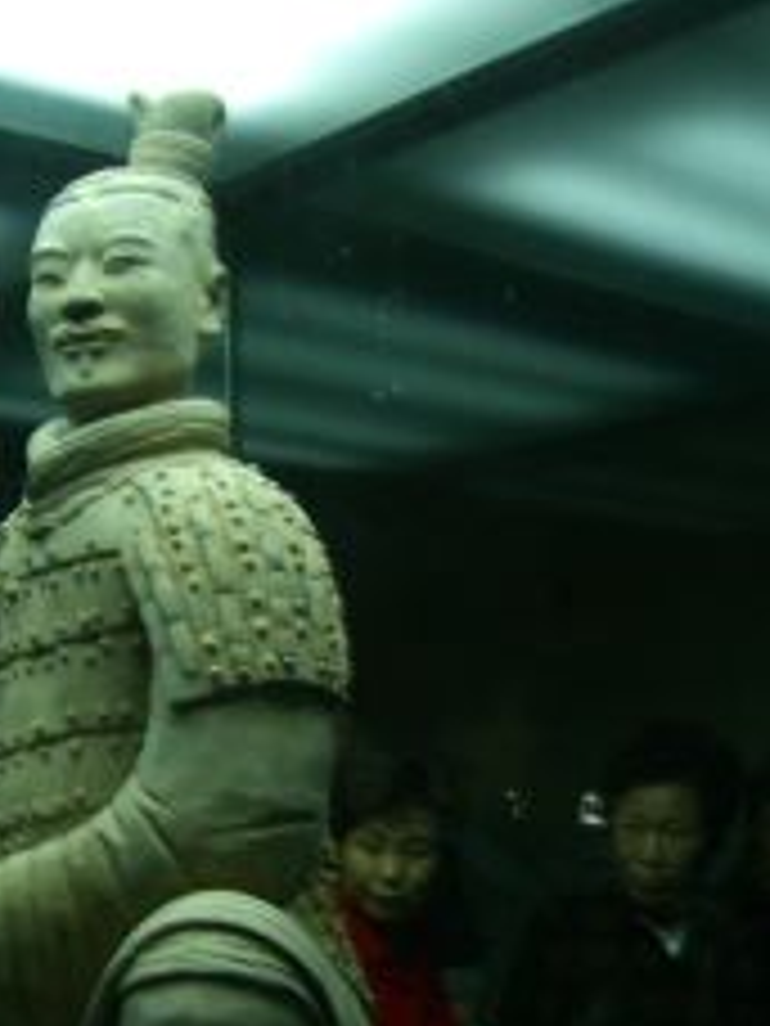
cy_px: 788
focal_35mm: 64
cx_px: 140
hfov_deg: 22.6
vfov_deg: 29.7
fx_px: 1898
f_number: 2.8
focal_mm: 7.9
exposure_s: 1/3.33
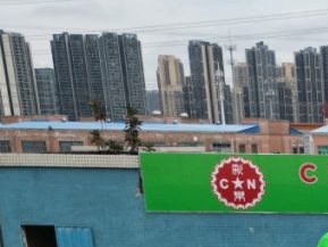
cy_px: 373
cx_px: 508
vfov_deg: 15.9
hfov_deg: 19.6
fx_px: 806
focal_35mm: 85
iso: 130
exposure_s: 1/3000
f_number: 1.7
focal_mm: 6.72
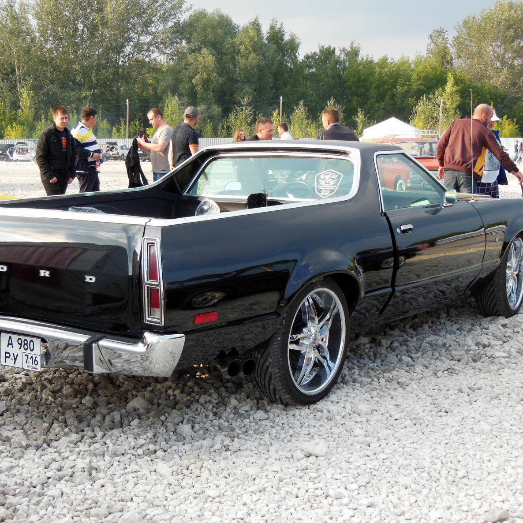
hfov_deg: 27.7
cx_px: 239
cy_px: 263
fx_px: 1060
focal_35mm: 62
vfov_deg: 27.7
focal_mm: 9.3
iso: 125
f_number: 4.7
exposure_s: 1/160
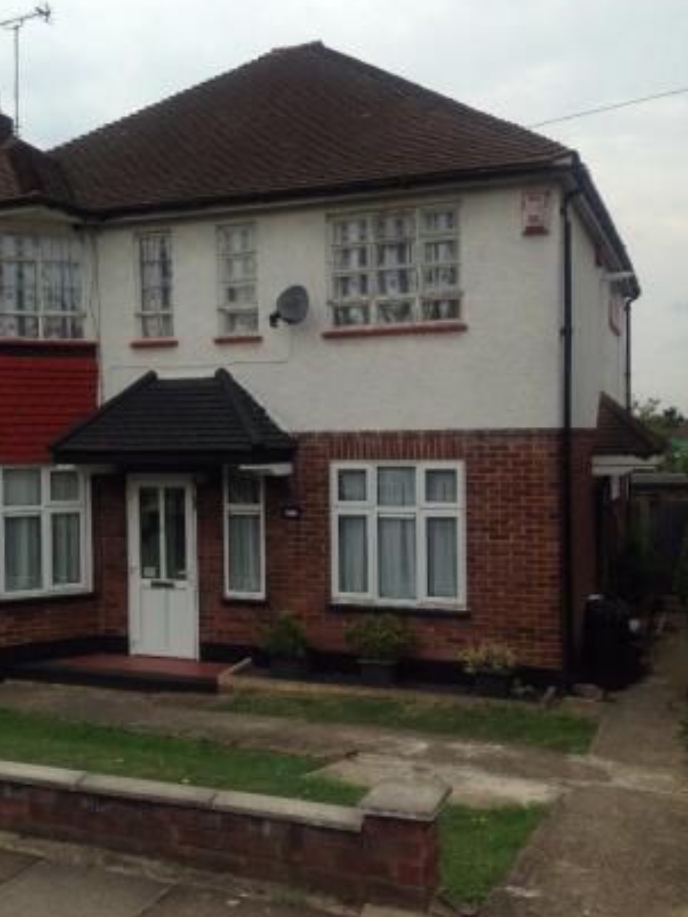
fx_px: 954
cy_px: 470
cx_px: 352
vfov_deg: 51.3
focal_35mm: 36
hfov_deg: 39.7
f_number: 2.4
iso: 50
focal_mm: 4.12
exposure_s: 1/968
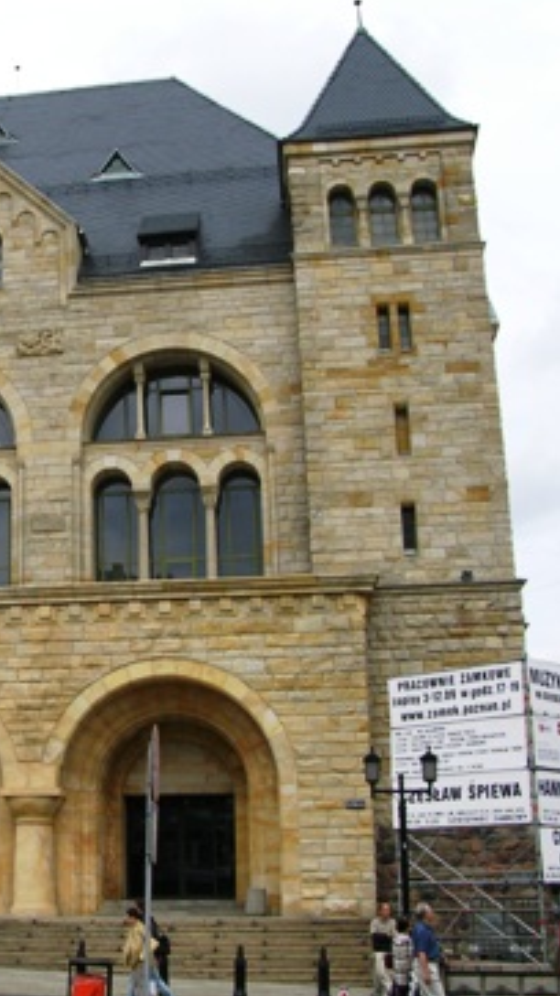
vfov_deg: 39.9
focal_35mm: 52
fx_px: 1374
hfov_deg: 22.1
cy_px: 502
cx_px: -18
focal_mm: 8.9
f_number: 5.6
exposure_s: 1/179
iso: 50
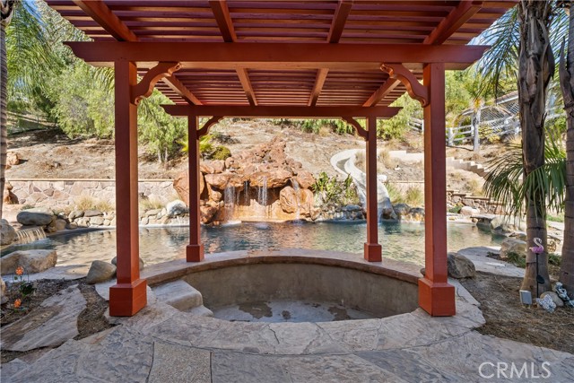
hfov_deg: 100.4
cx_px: 287
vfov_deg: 77.4
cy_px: 192
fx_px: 239
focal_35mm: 15
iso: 250
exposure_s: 1/40
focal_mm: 15
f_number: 9
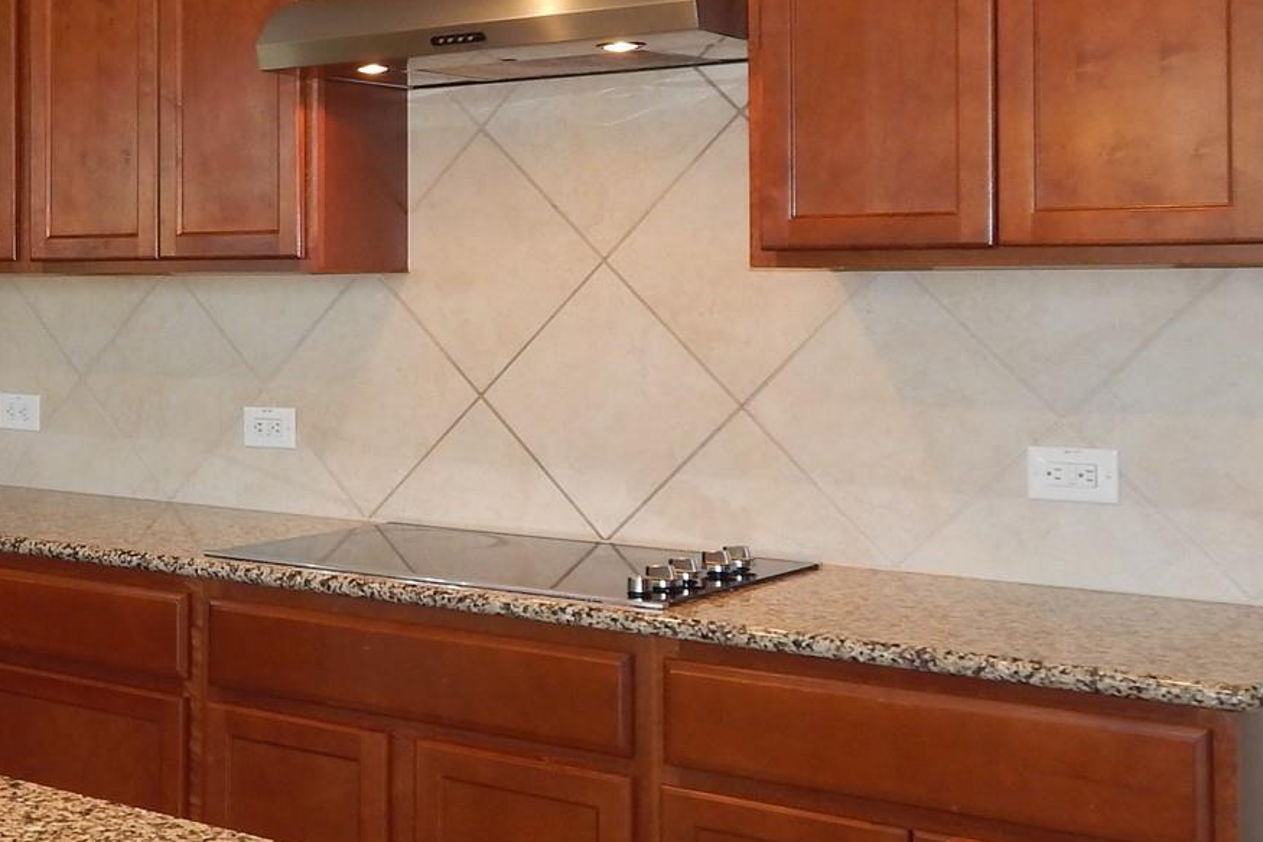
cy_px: 272
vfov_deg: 24.1
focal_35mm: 56
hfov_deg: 33.3
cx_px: 72
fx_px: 1964
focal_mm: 4
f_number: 3
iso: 125
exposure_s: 1/50
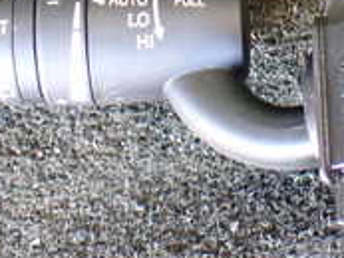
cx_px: 257
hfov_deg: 18.8
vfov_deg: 13.4
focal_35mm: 104
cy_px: -139
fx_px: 1034
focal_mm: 5.4
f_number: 2.3
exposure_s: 1/30
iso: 800
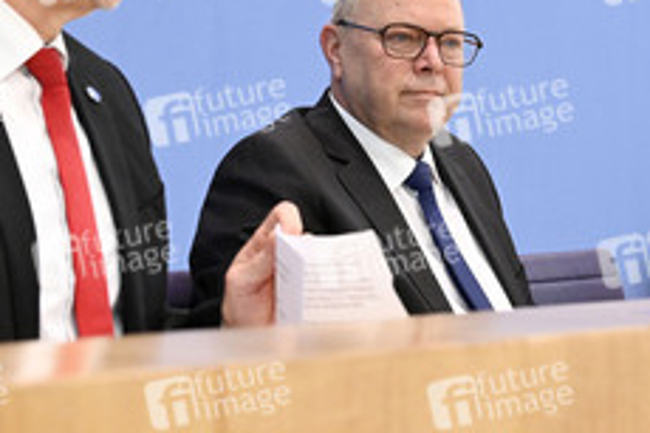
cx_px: 425
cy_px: 42
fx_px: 2472
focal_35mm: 137
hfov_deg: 15.0
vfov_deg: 9.9
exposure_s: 1/500
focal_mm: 70
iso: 5000
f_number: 7.1
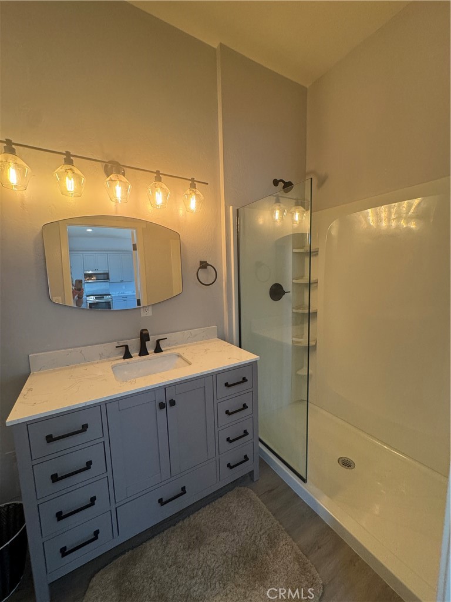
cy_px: 301
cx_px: 226
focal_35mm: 14
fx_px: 243
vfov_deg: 102.1
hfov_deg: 85.7
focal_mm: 2.22
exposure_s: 1/120
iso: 250
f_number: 2.2
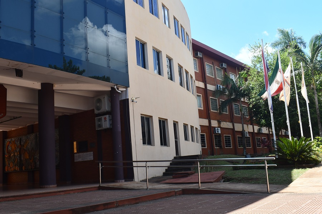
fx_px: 322
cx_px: 161
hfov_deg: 53.1
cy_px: 107
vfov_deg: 36.9
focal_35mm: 36
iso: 200
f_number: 7.1
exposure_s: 1/250
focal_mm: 18
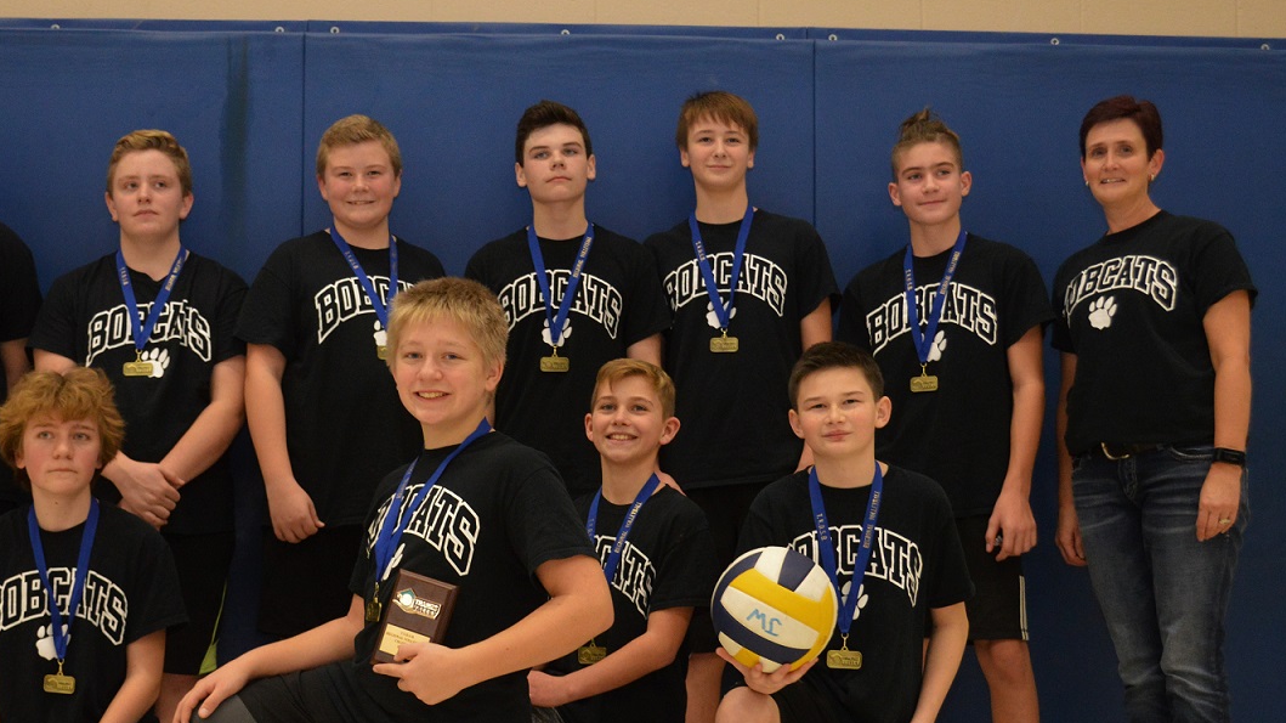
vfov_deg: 23.8
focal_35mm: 50
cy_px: 516
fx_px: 1705
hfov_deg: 41.1
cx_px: 505
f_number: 4.2
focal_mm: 26
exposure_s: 1/60
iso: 1400
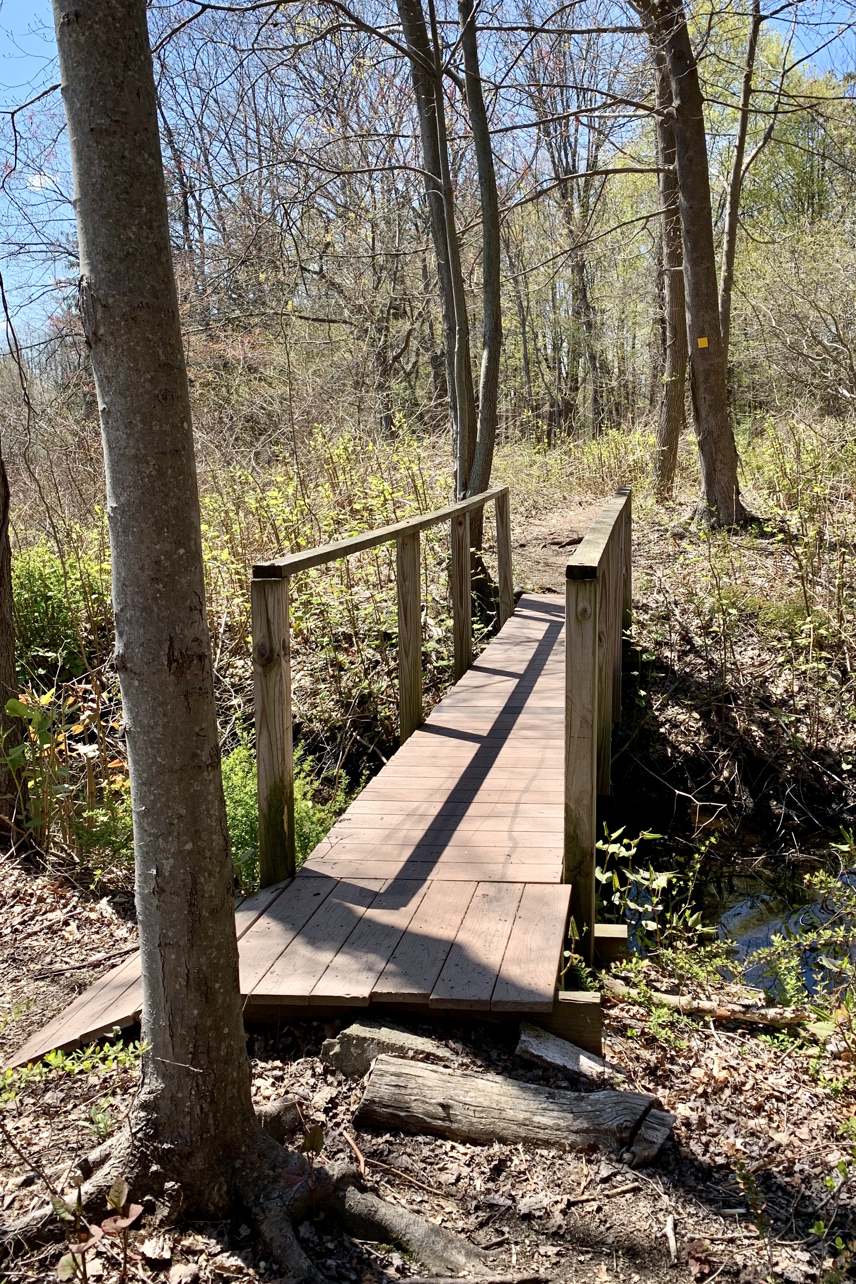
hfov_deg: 42.1
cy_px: 586
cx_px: 518
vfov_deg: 60.2
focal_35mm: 31
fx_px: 1105
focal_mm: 4.25
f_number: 1.8
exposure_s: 1/887
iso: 25
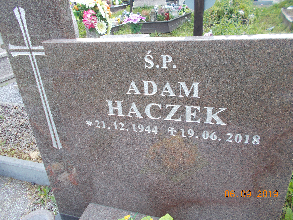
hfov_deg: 67.3
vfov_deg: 53.1
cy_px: 110
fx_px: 220
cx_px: 146
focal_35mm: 26
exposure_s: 1/160
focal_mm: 4.6
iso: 80
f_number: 3.2
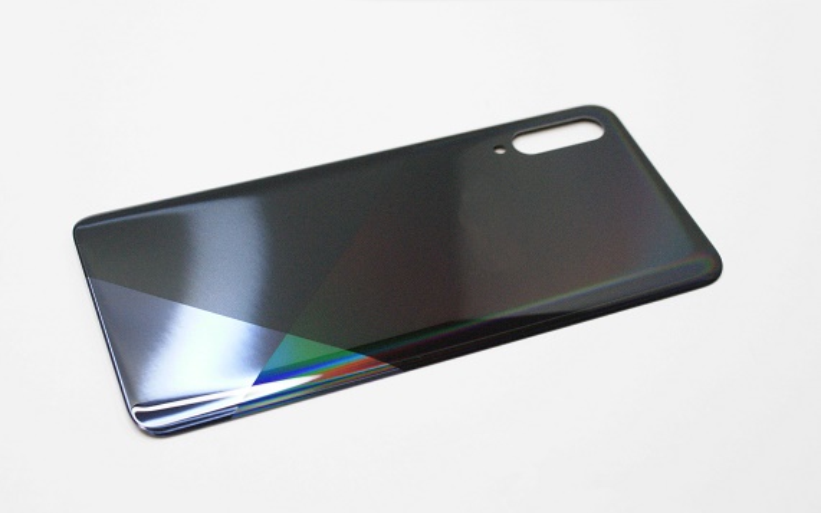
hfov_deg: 37.2
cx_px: 406
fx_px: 1220
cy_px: 265
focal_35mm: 55
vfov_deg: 23.8
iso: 1600
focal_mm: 35
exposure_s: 1/320
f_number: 5.6
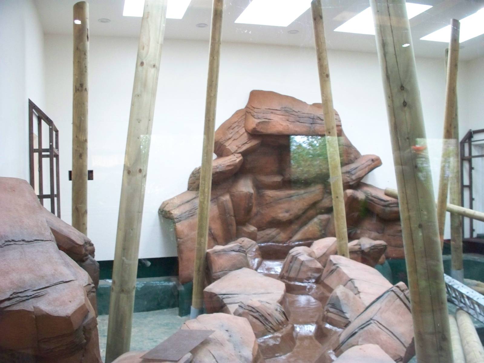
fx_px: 503
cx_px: 242
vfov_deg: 39.7
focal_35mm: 36
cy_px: 182
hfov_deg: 51.4
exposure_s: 1/8
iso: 400
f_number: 2.8
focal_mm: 7.54
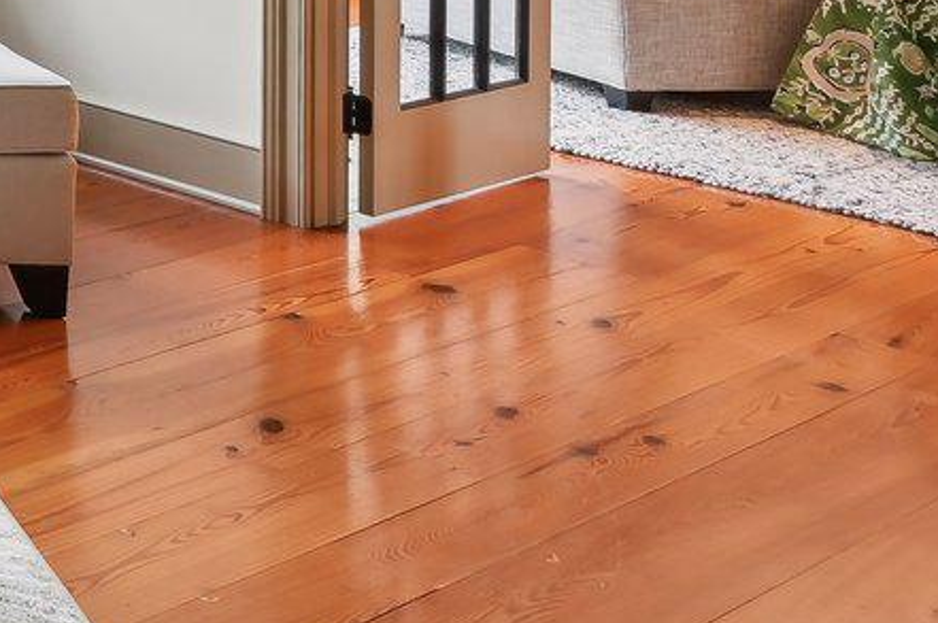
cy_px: -355
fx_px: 1692
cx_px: -789
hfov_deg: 20.6
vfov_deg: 18.2
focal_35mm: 65
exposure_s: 1/15
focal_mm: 14
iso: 400
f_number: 8
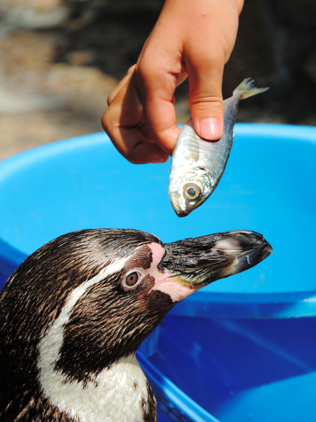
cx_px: 158
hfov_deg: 2.5
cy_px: 211
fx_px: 7303
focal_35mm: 600
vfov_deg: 3.3
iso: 100
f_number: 4.9
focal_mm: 107
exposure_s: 1/500
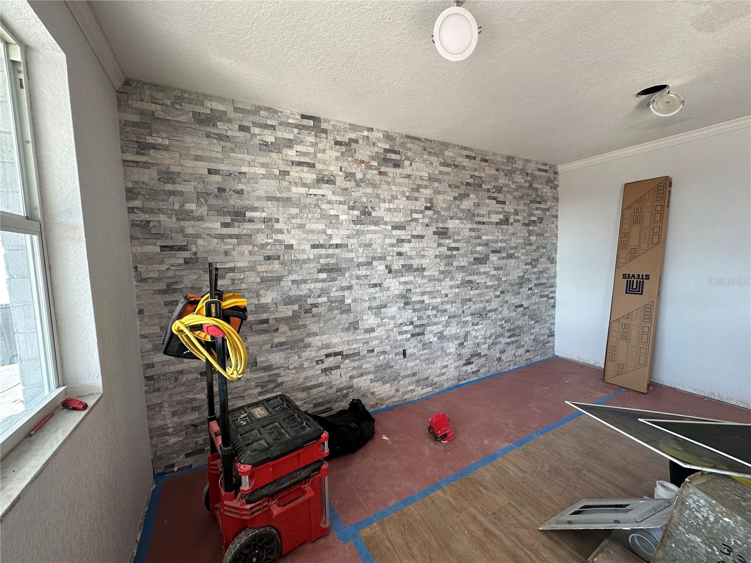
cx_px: 376
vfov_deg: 85.7
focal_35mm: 14
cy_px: 282
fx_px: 304
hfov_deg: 102.1
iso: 50
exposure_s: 1/99
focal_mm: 2.22
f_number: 2.2
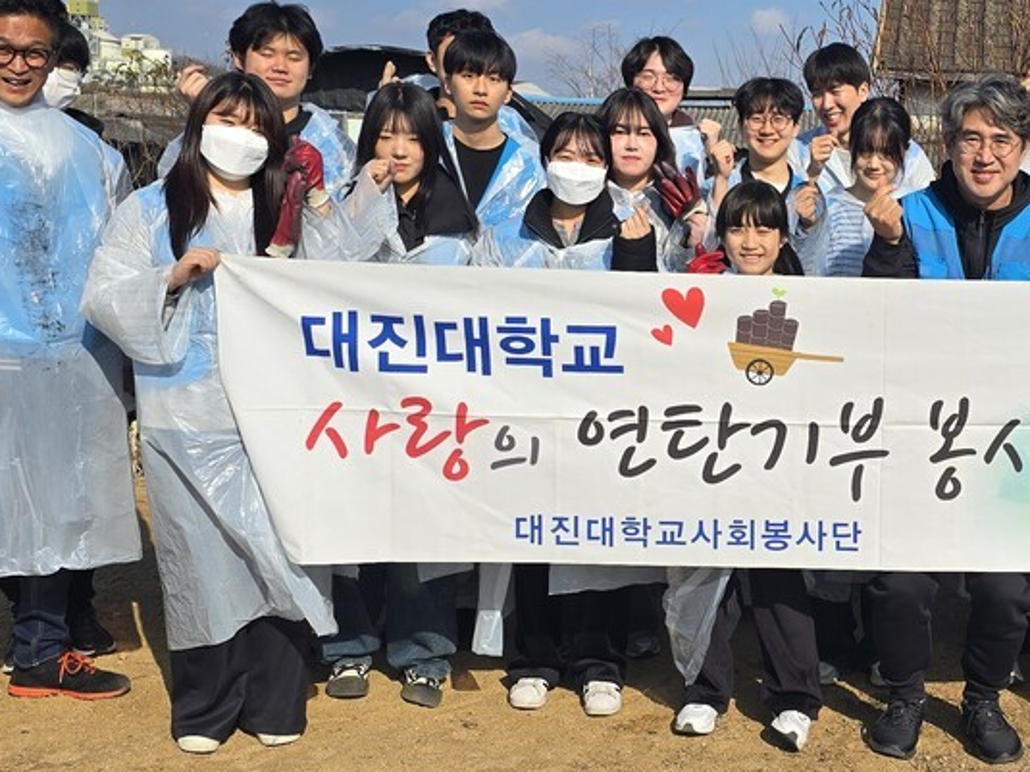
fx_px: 1636
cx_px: 834
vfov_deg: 26.5
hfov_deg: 33.8
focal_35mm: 55
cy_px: 362
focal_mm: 6.3
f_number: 1.7
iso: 12
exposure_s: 1/1163
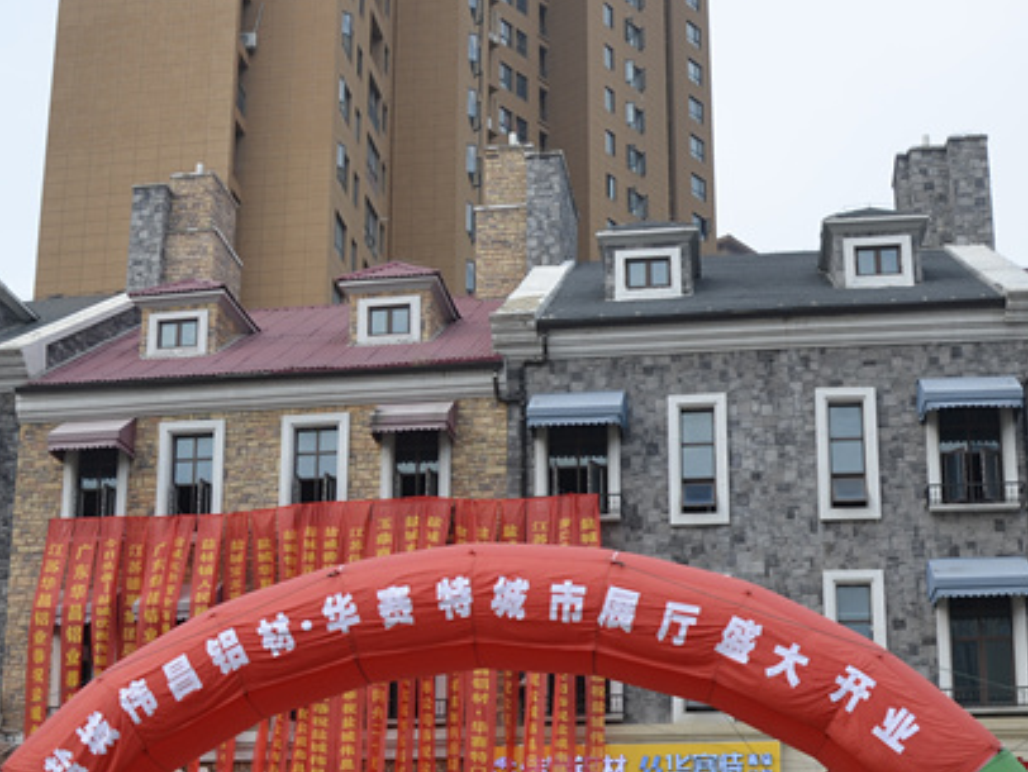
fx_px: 1515
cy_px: 632
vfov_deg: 27.9
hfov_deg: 37.4
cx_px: 473
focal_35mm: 51
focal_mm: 18
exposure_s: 1/200
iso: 100
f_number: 5.6
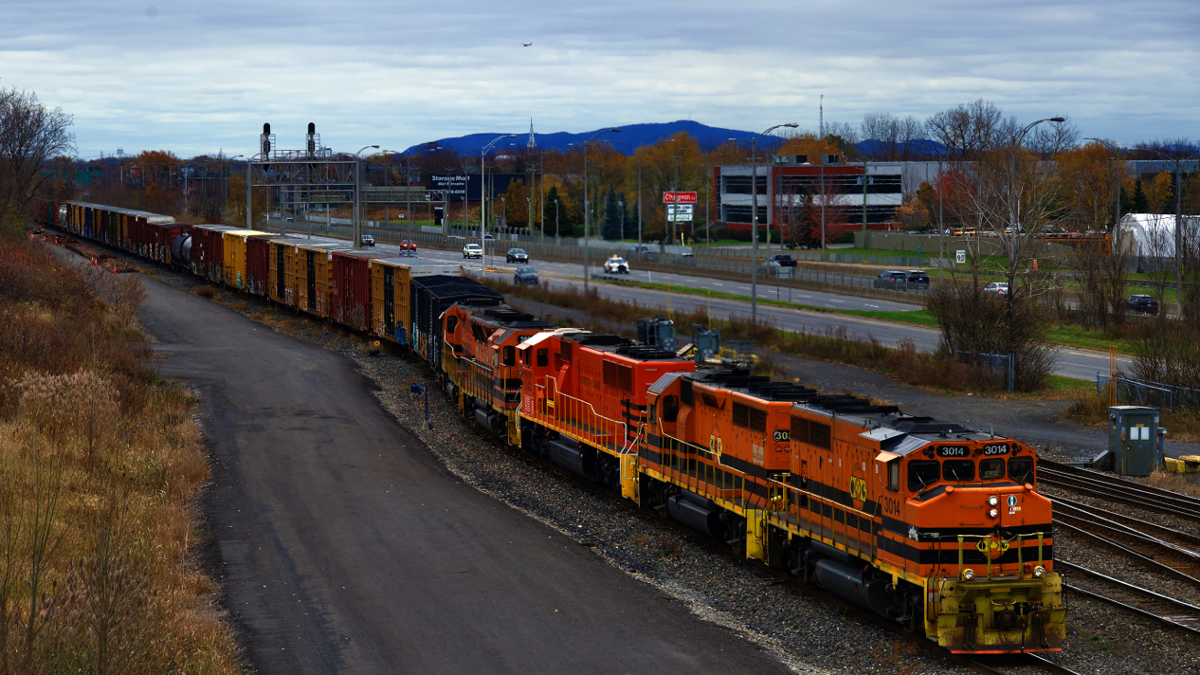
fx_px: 3468
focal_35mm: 109
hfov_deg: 19.6
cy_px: 355
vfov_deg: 11.1
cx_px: 603
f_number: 8
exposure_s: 1/500
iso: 640
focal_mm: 103
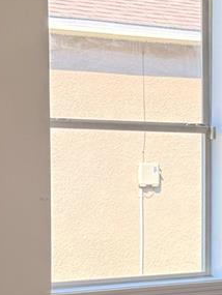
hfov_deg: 14.3
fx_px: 863
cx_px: 241
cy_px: 191
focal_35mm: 101
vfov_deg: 19.4
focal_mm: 6.76
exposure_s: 1/405
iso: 100
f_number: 1.78
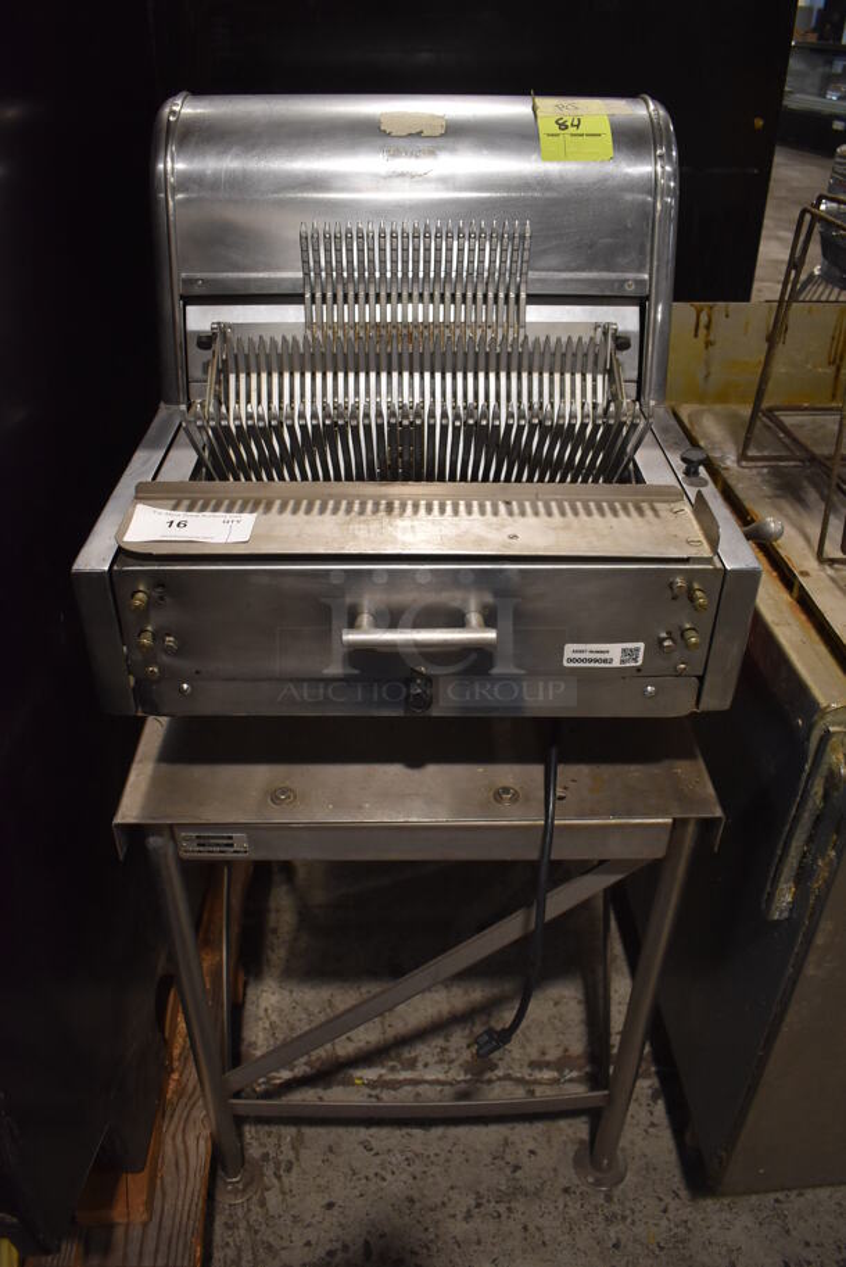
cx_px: 423
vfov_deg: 67.3
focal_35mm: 27
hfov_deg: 48.0
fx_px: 950
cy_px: 634
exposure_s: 1/125
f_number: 3.5
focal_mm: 18
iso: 1100
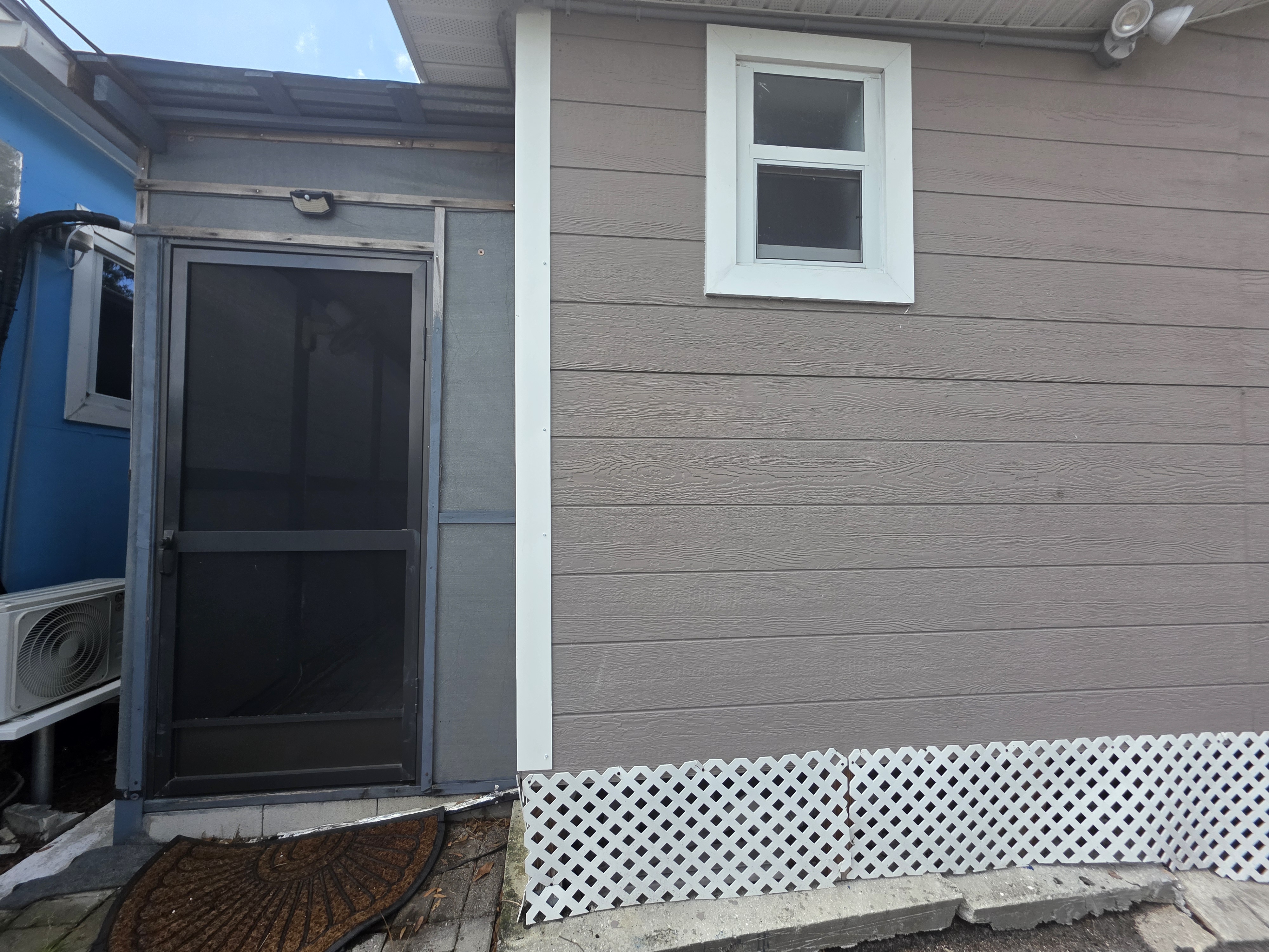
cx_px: 634
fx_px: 477
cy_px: 476
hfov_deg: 106.2
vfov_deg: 89.9
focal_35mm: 13
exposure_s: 1/2000
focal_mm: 2.2
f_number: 1.9
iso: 160
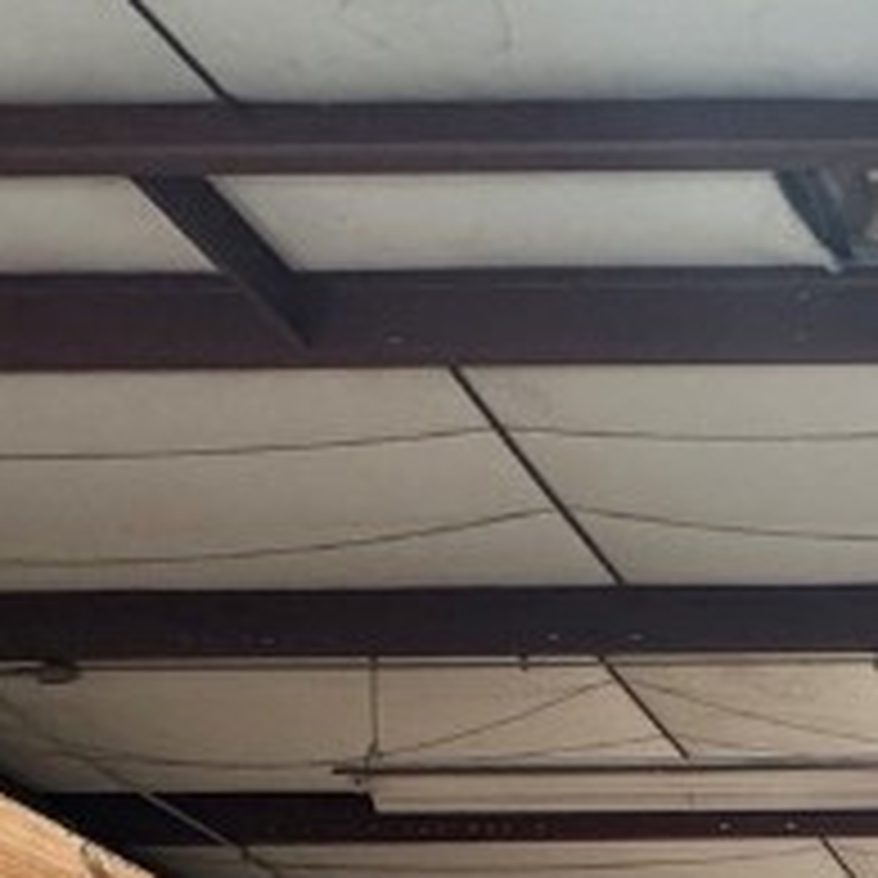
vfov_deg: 20.1
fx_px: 1865
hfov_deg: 20.4
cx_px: 1499
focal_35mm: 65
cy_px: 1531
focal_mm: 2.22
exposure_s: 1/70
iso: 320
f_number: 2.2
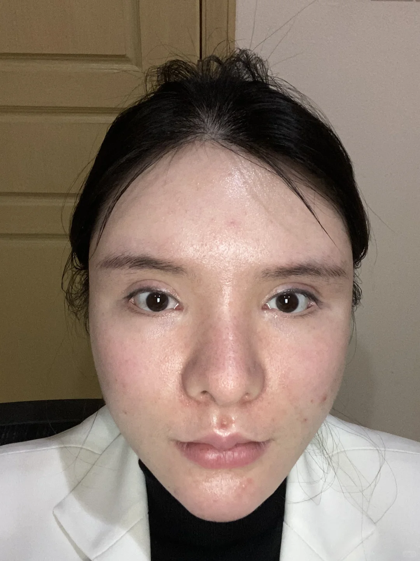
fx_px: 485
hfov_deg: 46.8
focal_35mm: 30
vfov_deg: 60.0
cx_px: 210
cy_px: 280
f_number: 2.2
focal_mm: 2.71
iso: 160
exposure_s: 1/25
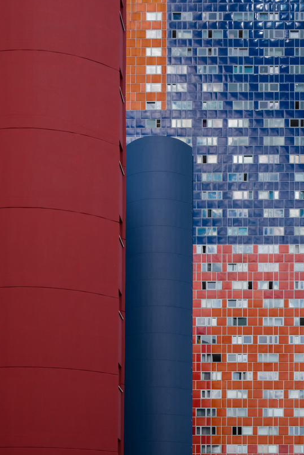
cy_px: 247
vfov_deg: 34.4
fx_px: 734
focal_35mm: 58
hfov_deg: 23.4
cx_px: 148
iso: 160
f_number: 9
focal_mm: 31.5
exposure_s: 1/320
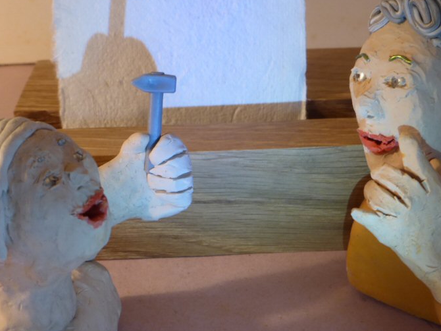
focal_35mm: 64
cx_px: 234
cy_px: 157
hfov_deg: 30.3
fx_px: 815
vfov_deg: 22.9
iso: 200
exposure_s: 1/13
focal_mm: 9.7
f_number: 4.6
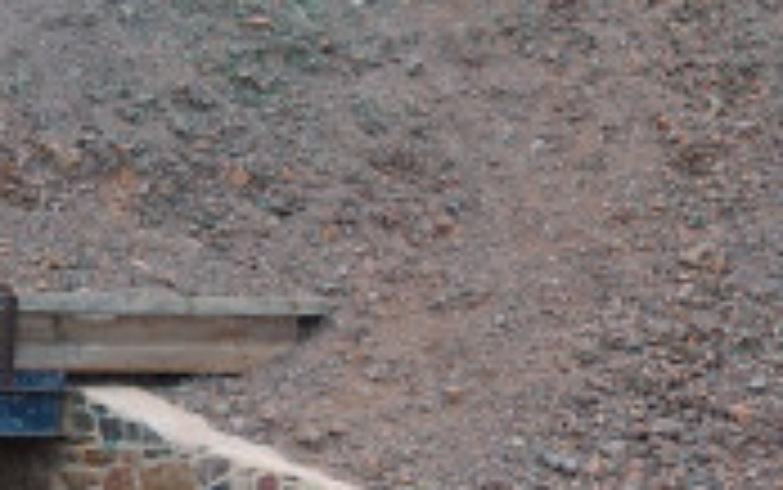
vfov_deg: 2.8
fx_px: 9844
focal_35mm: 461
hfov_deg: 4.6
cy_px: 636
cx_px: 400
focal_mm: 44.93
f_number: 4
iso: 320
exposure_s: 1/125
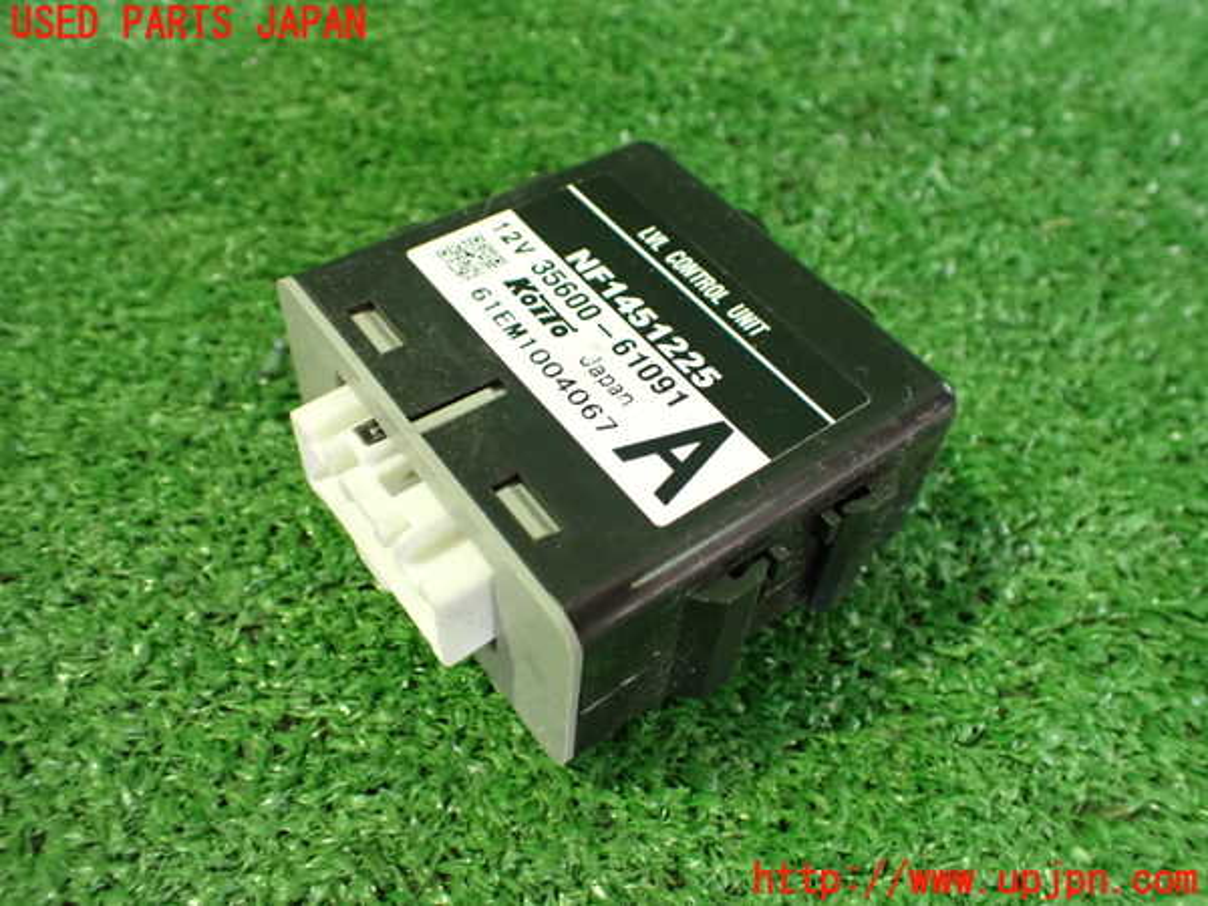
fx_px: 1047
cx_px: 604
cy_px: 453
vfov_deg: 46.8
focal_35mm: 30
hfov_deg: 60.0
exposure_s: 1/30
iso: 1250
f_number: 2.3
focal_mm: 5.4
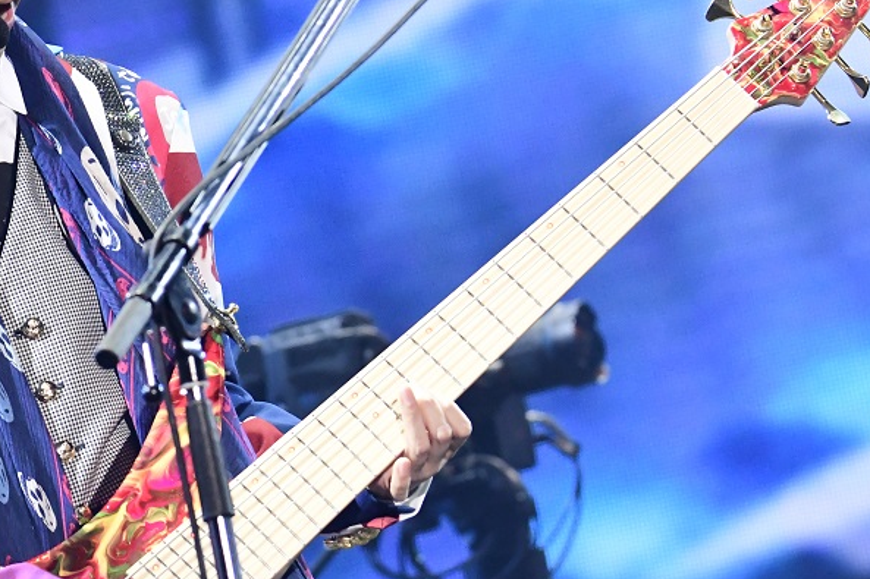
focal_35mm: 592
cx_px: 340
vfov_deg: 2.3
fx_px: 14302
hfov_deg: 3.5
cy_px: 216
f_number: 5.6
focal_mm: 210
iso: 6400
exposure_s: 1/1600
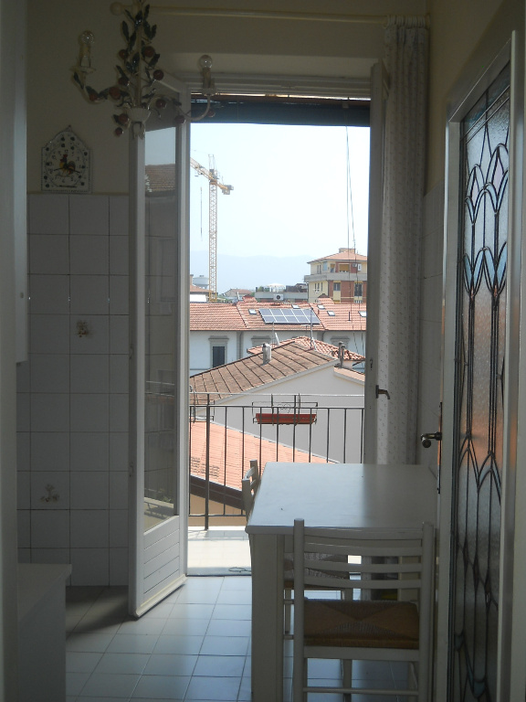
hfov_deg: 35.1
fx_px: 831
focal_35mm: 41
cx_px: 263
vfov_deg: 45.8
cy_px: 351
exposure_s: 1/200
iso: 80
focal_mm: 6.72
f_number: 5.5
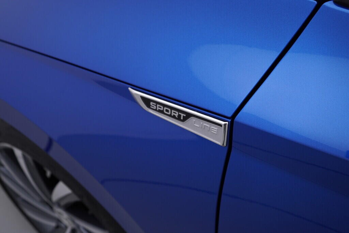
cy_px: 116
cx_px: 174
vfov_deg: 36.9
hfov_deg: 53.1
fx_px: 349
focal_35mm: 36
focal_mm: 24
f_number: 4
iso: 125
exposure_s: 1/80
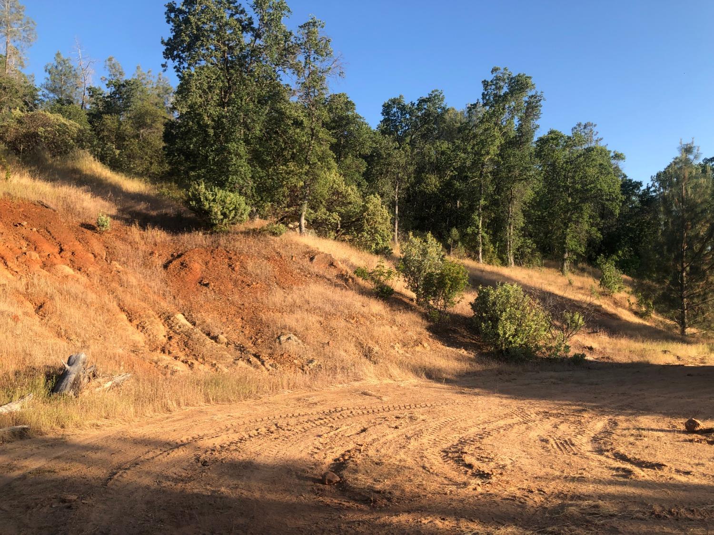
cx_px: 357
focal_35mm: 28
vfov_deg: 49.7
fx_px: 578
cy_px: 268
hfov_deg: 63.4
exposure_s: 1/585
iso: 20
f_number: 1.8
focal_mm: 3.99
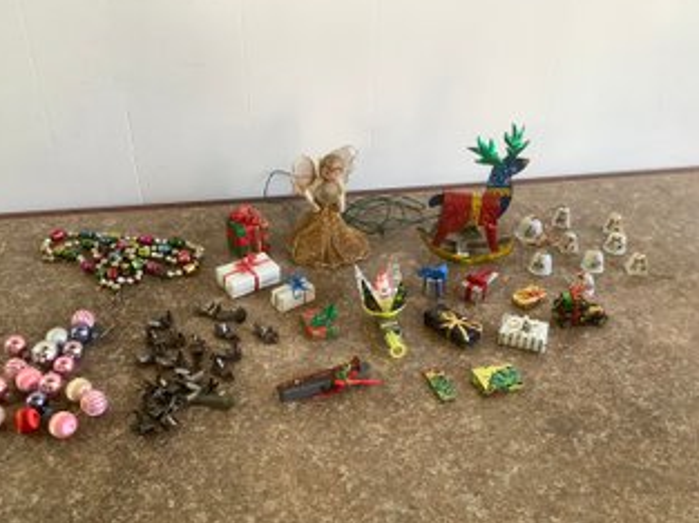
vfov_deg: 41.7
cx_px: 320
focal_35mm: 34
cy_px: 256
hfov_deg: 53.9
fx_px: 686
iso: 50
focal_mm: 3.3
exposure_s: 1/50
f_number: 2.4
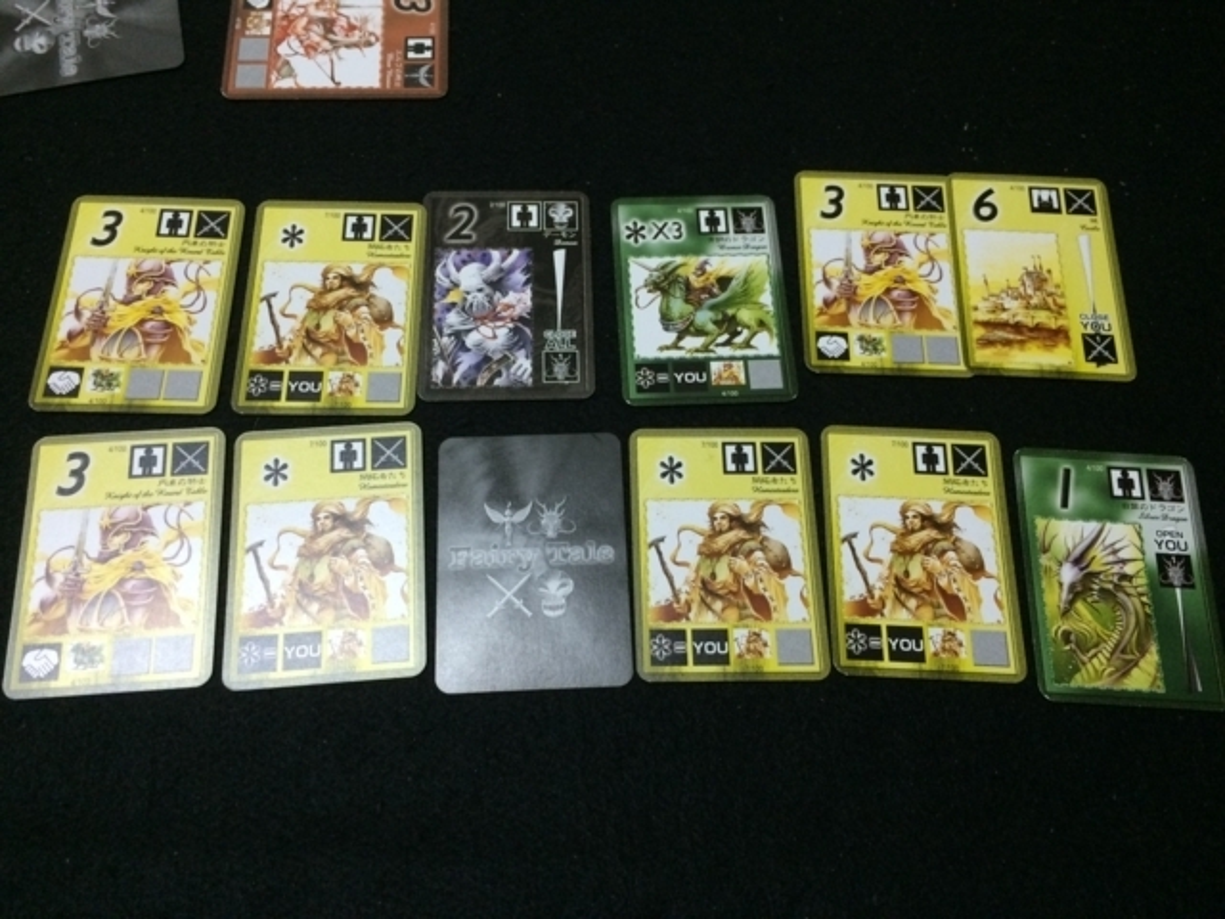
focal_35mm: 29
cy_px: 460
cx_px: 612
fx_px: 1026
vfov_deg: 48.2
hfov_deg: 61.7
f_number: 2.2
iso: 200
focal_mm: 4.15
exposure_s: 1/30
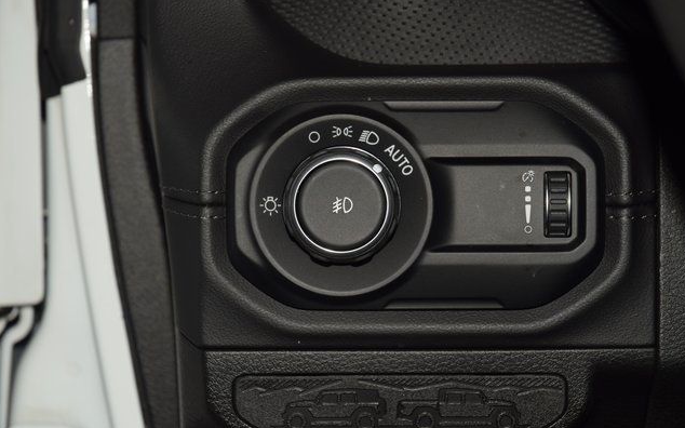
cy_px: 211
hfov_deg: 19.3
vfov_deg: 12.1
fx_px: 2016
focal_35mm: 108
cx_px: 345
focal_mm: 70
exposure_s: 1/125
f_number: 8
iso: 100
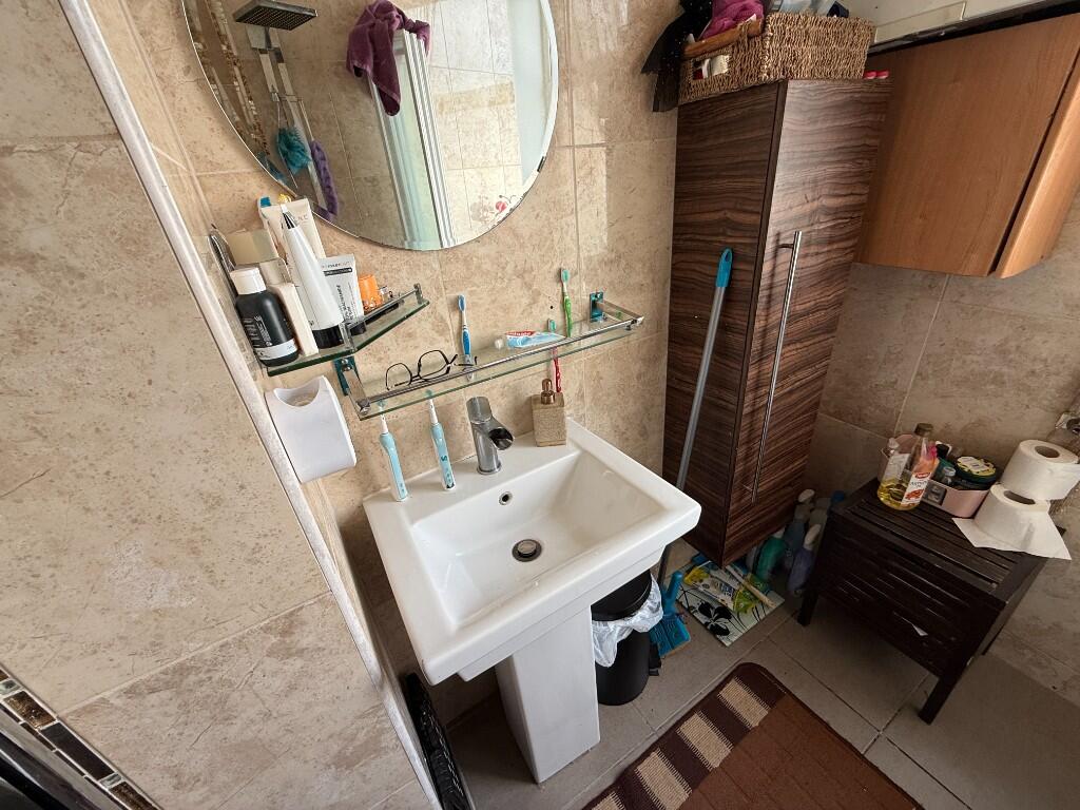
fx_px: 437
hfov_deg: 102.1
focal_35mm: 14
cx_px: 540
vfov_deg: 85.7
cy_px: 405
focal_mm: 2.22
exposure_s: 1/99
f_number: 2.2
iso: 80
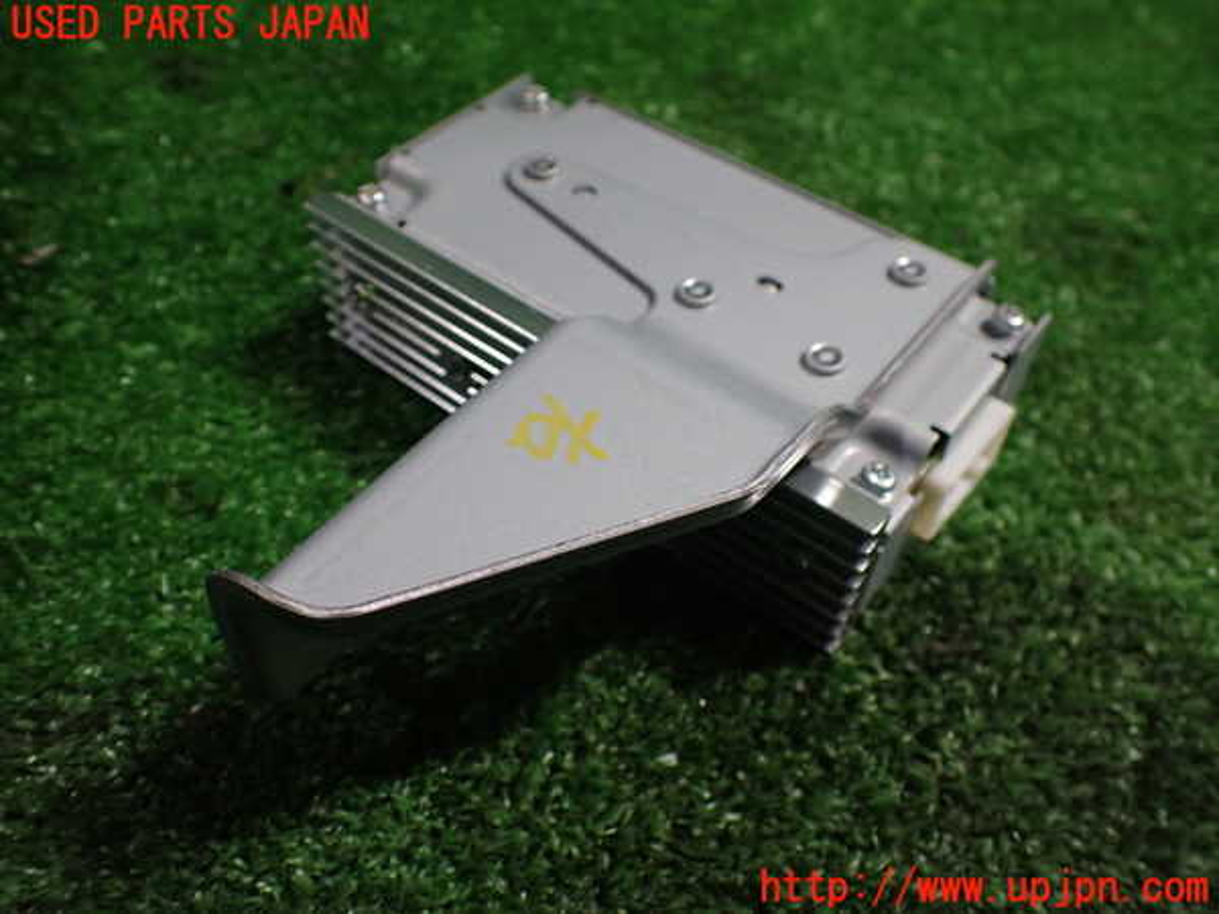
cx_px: 610
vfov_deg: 46.8
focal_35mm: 30
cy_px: 457
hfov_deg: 60.0
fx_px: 1056
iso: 500
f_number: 2.3
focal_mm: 5.4
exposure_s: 1/125
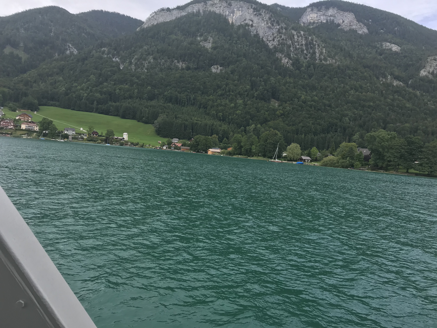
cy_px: 164
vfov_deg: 49.7
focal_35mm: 28
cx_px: 218
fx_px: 353
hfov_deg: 63.4
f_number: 1.8
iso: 20
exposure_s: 1/754
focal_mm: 3.99
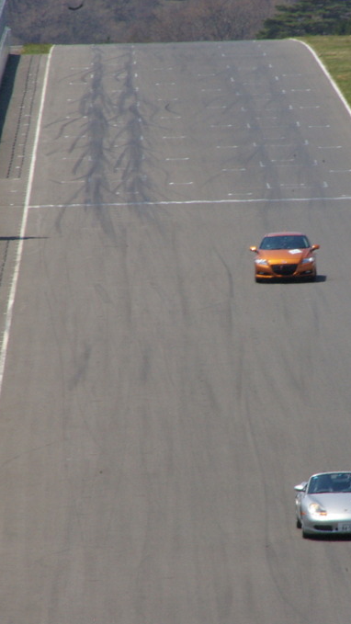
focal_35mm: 592
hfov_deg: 2.1
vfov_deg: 3.6
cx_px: 265
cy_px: 312
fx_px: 9794
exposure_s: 1/125
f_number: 38
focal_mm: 250
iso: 800
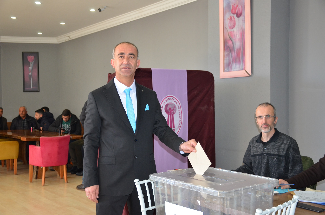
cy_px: 108
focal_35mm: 45
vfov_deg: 29.7
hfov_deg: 43.7
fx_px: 405
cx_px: 162
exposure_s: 1/60
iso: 800
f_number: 4
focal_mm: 30
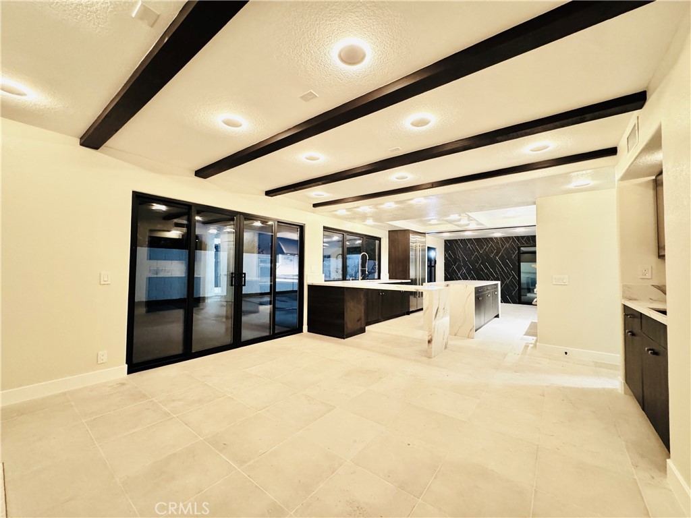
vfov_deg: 85.7
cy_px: 259
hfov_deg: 102.1
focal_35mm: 14
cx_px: 346
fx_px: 279
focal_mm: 2.22
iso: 1600
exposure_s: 1/30
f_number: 2.2
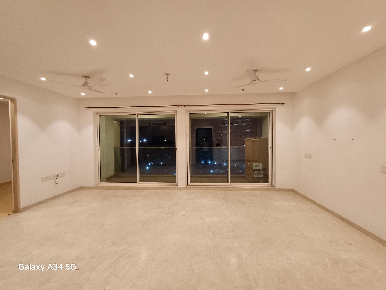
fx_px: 178
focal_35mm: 16
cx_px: 193
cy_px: 145
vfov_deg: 78.1
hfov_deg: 94.5
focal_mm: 1.64
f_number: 2.2
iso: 200
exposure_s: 1/50
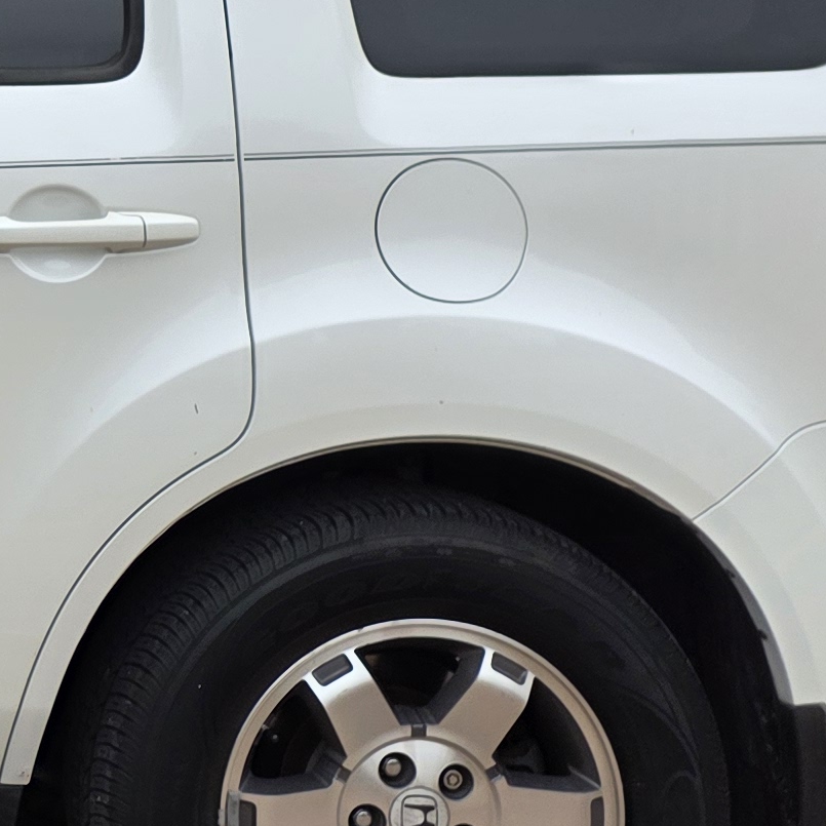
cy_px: 54
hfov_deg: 15.0
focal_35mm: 101
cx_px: -665
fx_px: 2727
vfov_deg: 16.9
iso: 32
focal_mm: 6.25
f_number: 1.7
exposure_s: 1/359
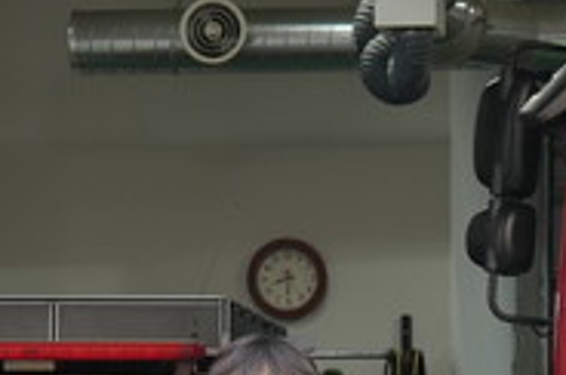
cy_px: 447
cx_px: 634
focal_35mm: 230
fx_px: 3610
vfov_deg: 5.9
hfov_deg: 8.9
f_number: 4
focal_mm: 33
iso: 200
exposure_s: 1/160
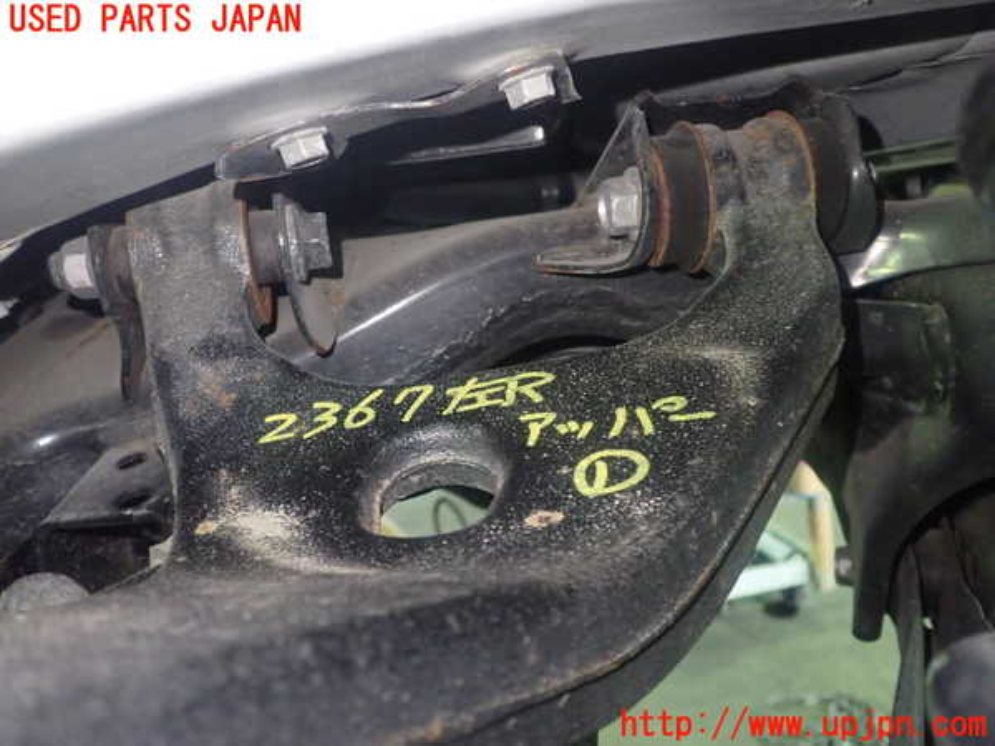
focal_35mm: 30
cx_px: 498
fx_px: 862
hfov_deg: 60.0
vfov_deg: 46.8
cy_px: 373
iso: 800
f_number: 2.3
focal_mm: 5.4
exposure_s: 1/30
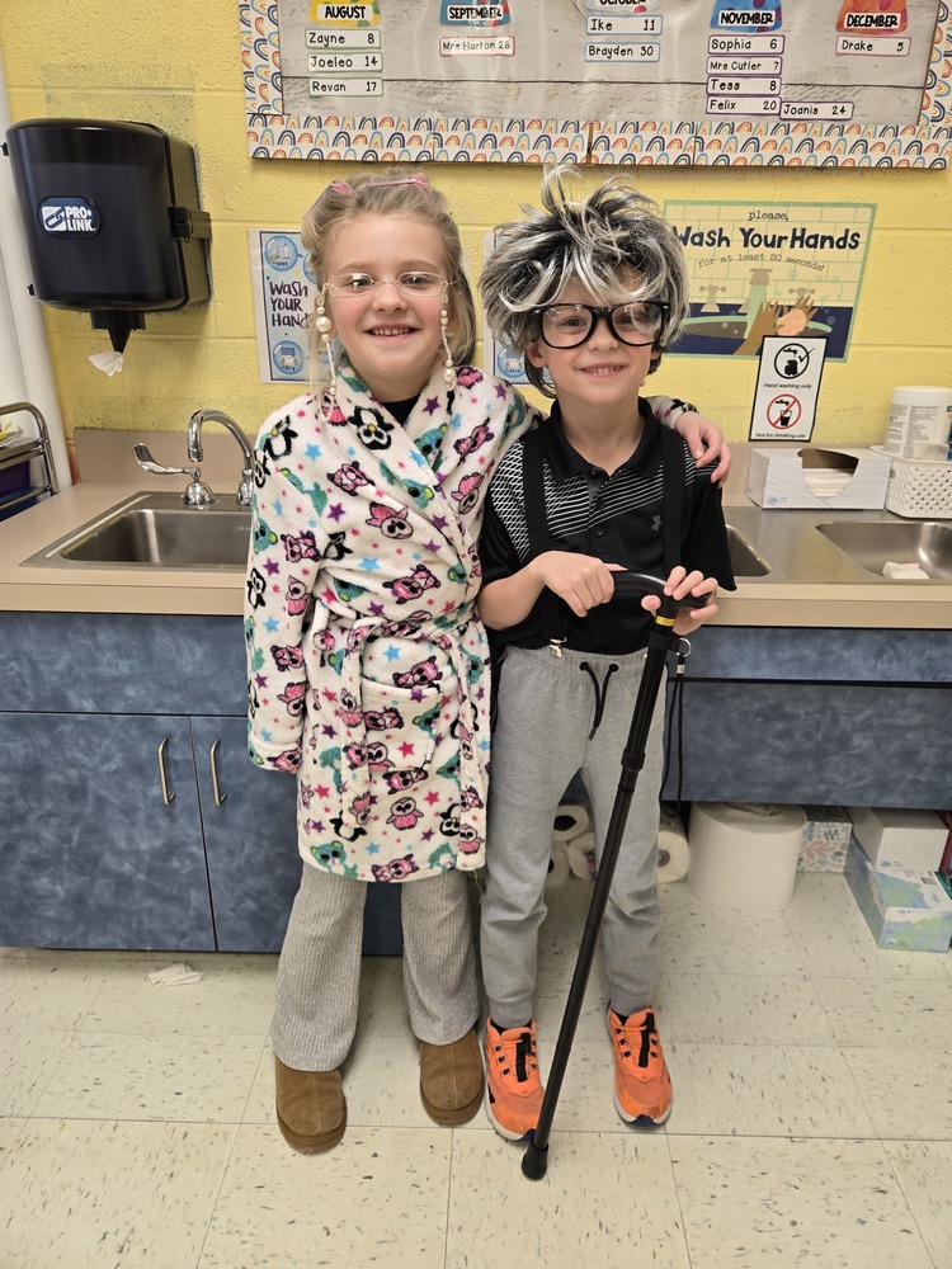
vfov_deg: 73.9
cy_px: 634
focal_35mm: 23
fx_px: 843
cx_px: 476
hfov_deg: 58.9
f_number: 1.8
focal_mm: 5.4
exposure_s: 1/66
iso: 80
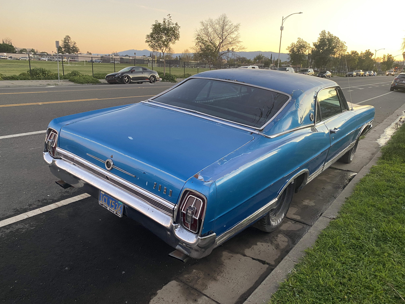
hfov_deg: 67.3
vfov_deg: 53.1
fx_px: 304
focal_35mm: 26
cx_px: 202
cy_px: 152
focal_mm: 4.25
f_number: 1.8
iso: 125
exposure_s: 1/62
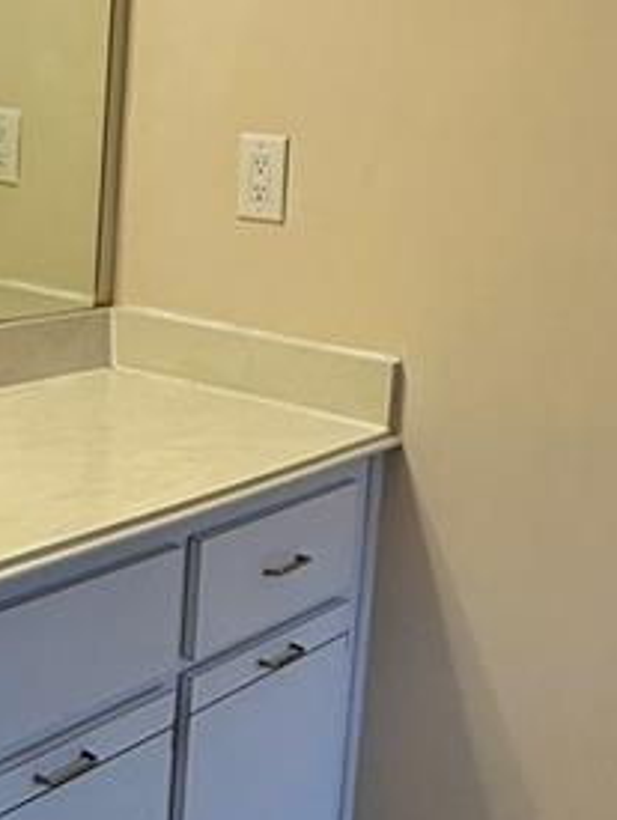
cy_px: 331
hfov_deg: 23.9
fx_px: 1446
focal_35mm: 61
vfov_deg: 31.6
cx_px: 170
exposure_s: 1/120
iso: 100
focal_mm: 2.22
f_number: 2.2
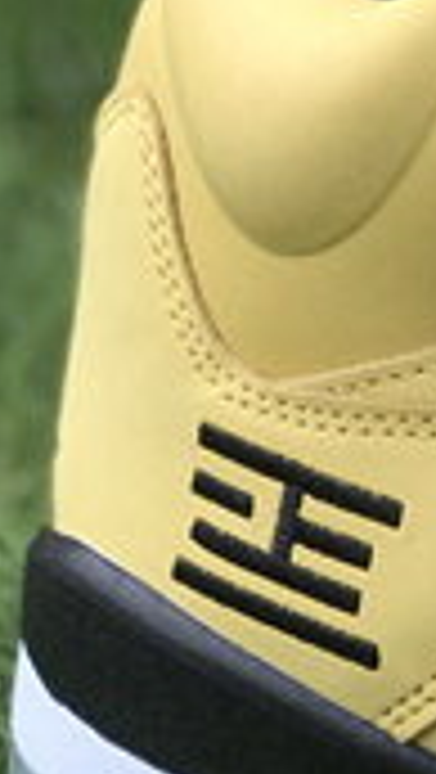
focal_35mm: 267
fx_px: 5477
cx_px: 1259
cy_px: 88
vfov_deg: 8.1
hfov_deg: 4.4
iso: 20
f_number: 2.8
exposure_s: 1/133
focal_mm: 6.6
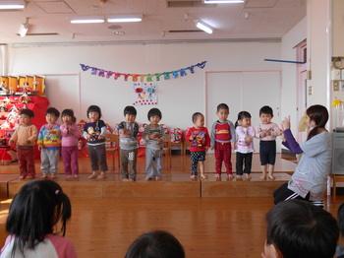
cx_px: 172
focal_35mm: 31
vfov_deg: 45.4
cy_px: 129
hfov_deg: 58.4
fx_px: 308
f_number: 3.6
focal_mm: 5.5
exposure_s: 1/30
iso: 80
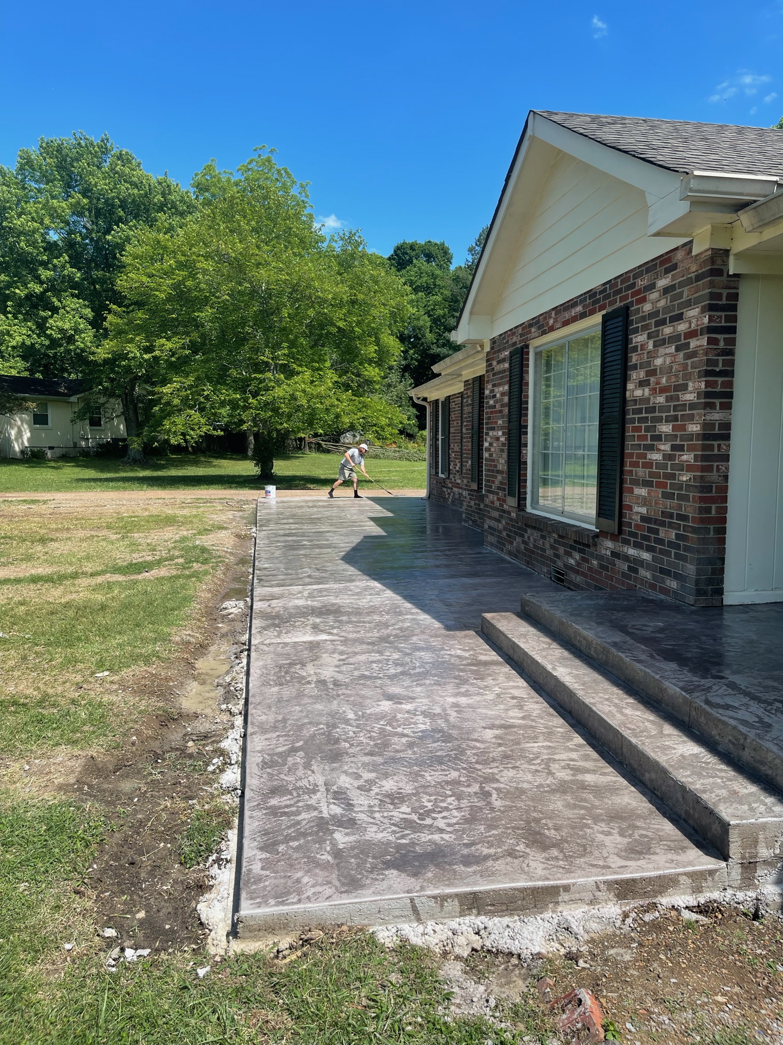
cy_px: 522
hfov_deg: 53.0
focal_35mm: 26
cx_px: 392
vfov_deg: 67.3
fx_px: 784
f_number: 1.6
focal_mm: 5.1
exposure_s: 1/2545
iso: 32
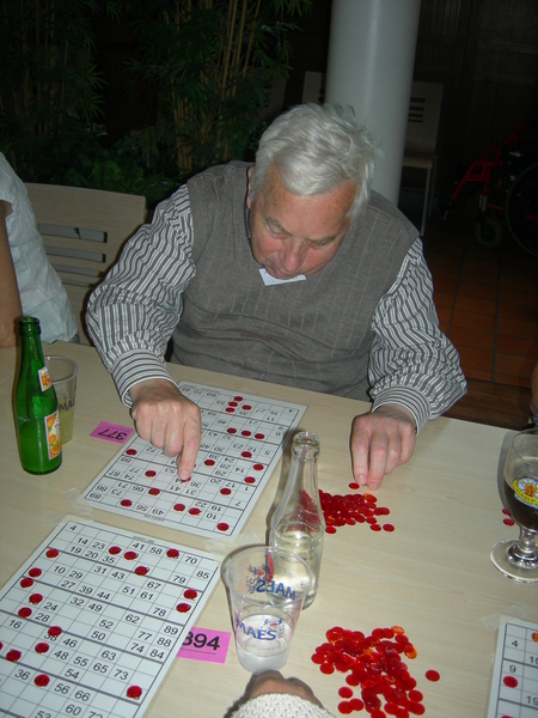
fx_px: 746
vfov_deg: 51.4
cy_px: 359
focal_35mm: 36
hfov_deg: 39.7
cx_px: 269
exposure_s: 1/60.1
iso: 64
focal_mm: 7.5
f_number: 2.7
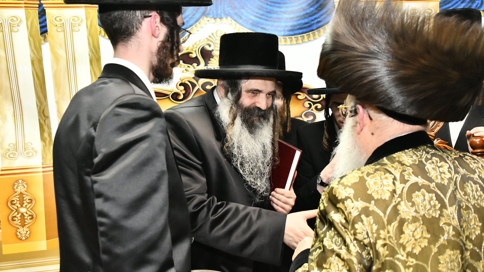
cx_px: 246
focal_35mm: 45
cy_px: 129
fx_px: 578
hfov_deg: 45.5
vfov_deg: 26.5
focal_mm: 42
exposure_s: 1/125
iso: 4000
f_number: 5.6
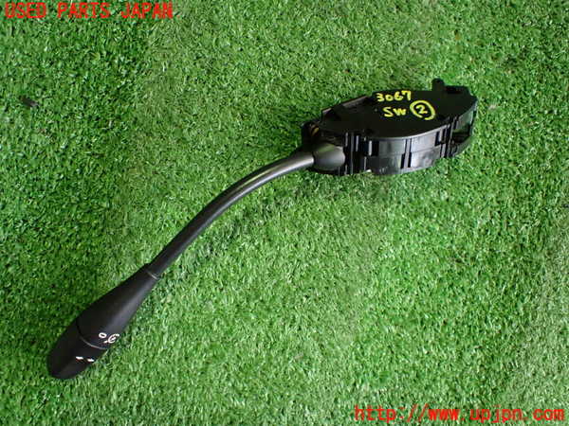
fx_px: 493
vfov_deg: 46.8
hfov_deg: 60.0
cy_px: 213
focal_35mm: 30
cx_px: 284
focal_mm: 5.4
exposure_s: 1/100
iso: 800
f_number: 2.3
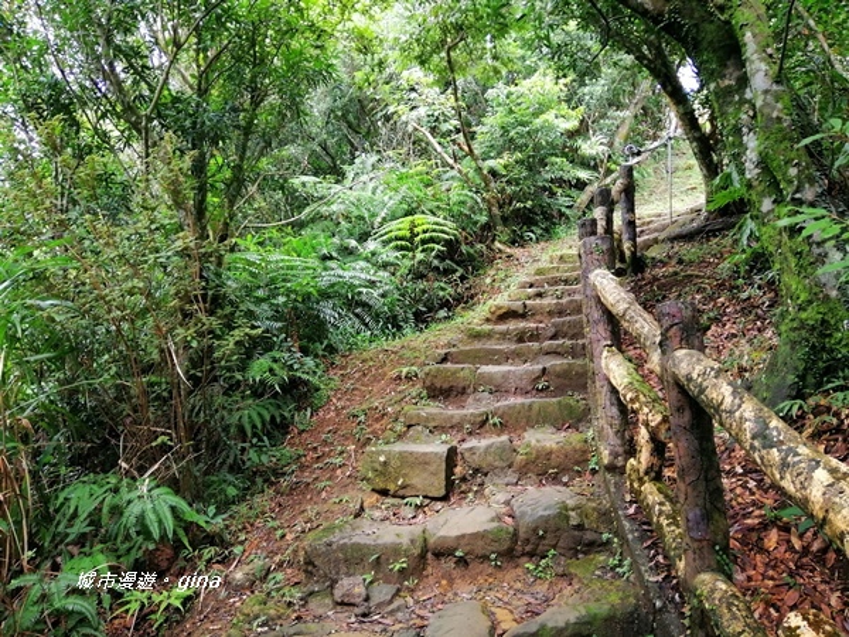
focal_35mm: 26
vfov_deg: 53.1
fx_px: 638
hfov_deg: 67.3
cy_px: 318
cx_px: 424
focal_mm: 3.81
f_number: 2.2
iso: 125
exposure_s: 1/60
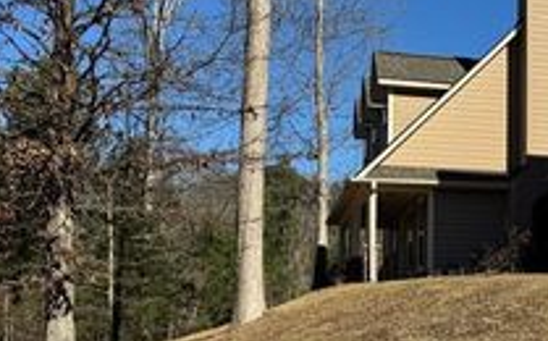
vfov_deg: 21.1
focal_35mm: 61
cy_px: 251
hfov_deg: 31.6
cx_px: 517
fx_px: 910
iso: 80
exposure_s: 1/5348
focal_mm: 6.76
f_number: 1.78
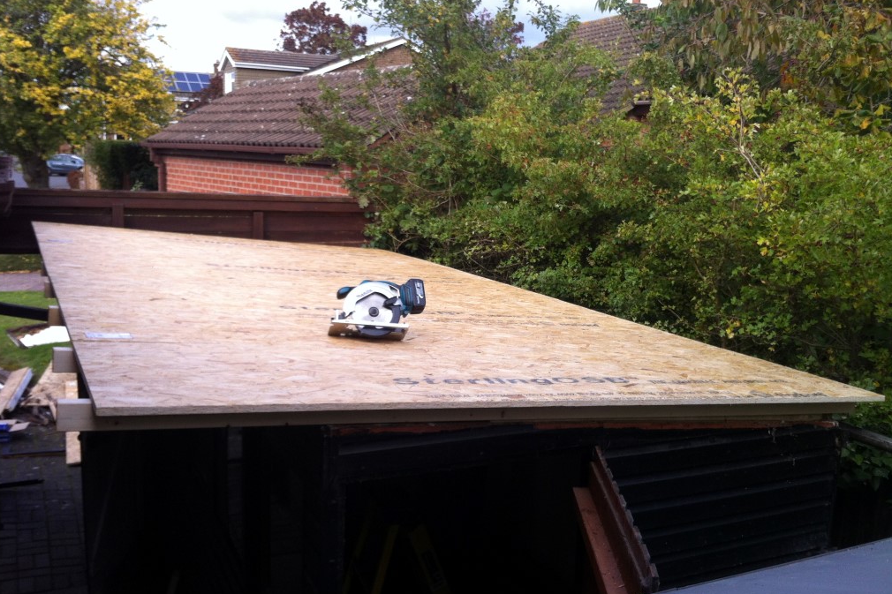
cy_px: 309
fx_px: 917
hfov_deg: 51.9
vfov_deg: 35.9
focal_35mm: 37
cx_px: 442
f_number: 2.8
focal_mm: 3.85
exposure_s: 1/296
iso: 80
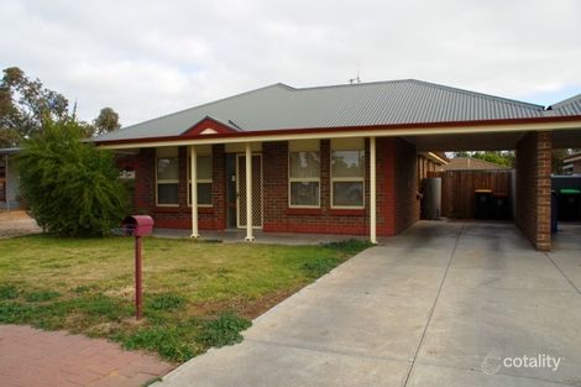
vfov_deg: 47.9
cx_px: 290
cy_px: 194
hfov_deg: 67.4
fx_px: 436
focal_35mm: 27
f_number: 11
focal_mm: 18
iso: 400
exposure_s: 1/100
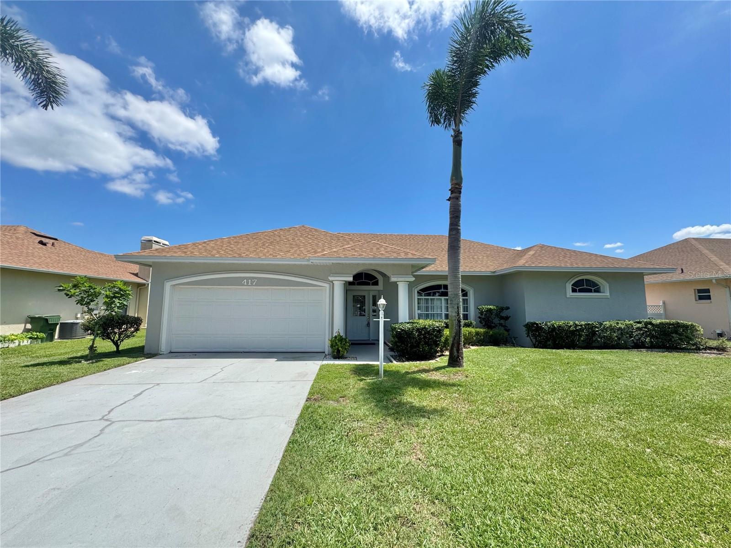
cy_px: 274
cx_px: 366
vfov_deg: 85.7
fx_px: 296
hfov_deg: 102.1
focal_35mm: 14
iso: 50
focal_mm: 2.22
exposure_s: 1/1672
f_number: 2.2
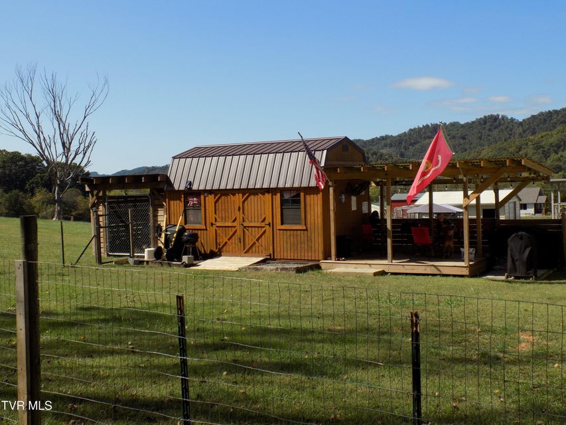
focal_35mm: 41
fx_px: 670
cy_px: 212
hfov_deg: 45.8
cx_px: 283
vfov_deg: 35.1
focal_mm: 7.3
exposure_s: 1/800
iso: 80
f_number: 3.6
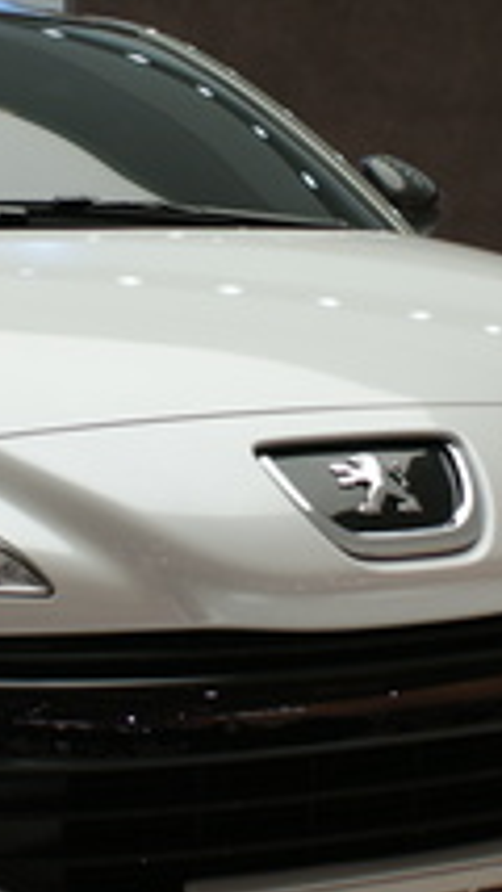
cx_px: 381
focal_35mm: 106
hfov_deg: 11.4
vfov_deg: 20.1
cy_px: 356
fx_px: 2505
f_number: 5
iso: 100
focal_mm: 24
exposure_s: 1/50
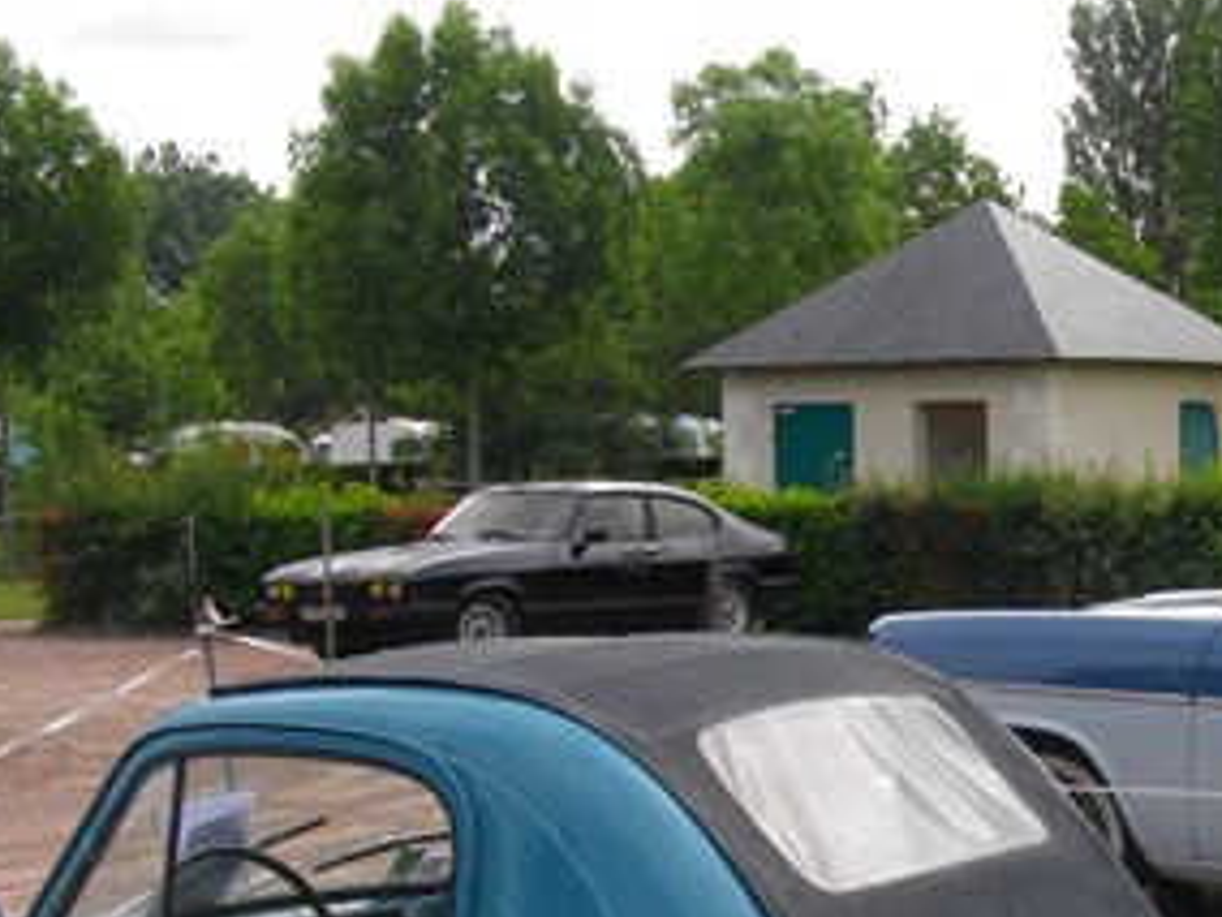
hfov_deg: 21.3
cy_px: 809
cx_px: 1076
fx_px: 3177
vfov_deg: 16.2
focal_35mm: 90
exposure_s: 1/250
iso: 100
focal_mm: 5.7
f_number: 5.5
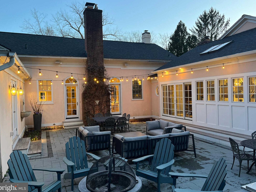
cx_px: 129
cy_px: 94
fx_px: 200
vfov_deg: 51.3
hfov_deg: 65.3
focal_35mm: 27
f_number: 1.6
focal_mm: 5.1
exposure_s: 1/60
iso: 200
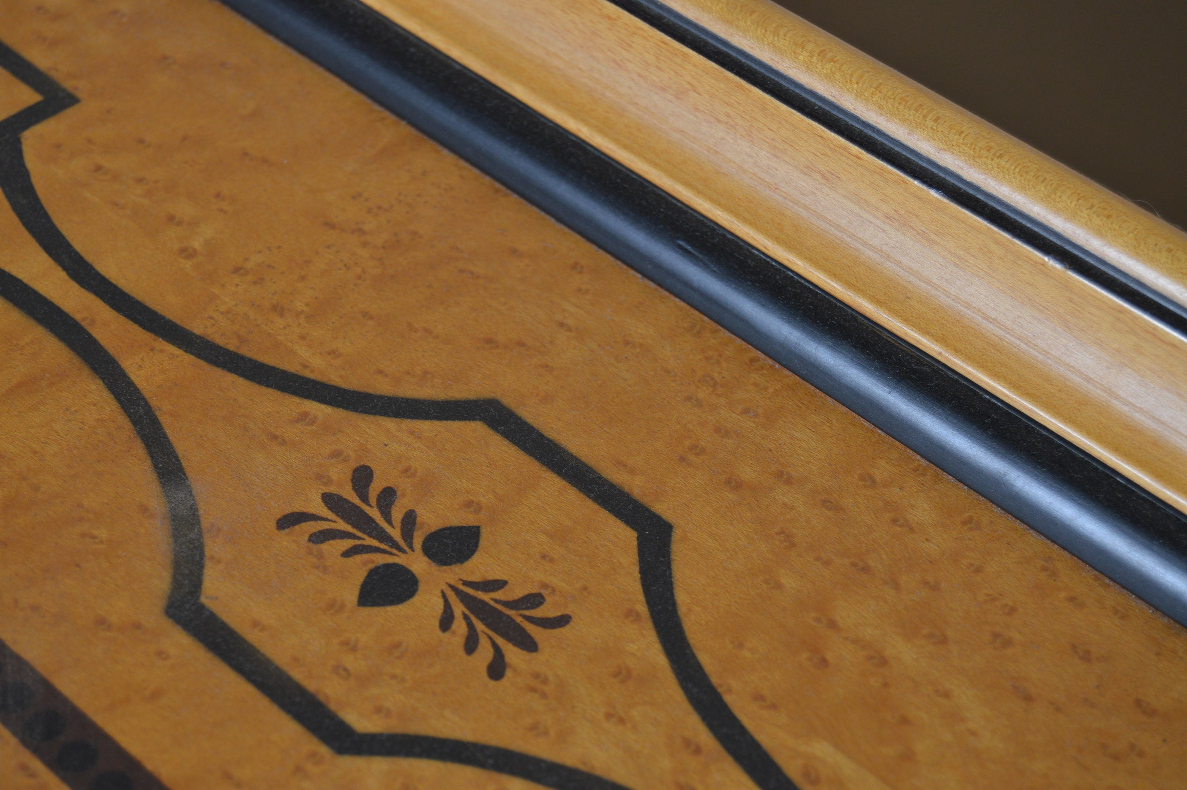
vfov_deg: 16.5
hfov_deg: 24.6
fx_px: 2718
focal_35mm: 82
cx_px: 594
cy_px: 395
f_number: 6.3
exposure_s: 1/80
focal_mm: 55
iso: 400
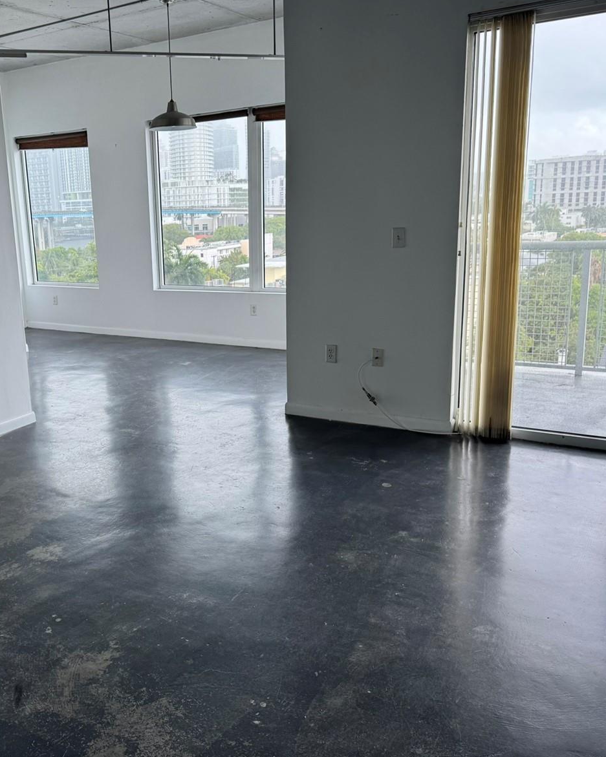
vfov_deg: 55.7
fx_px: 717
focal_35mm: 32
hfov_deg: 44.7
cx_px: 172
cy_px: 372
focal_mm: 6.76
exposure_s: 1/189
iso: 64
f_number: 1.78
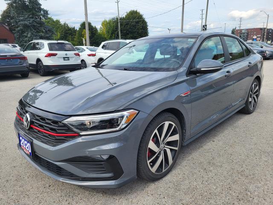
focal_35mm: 26
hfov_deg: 67.3
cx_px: 136
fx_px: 205
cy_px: 102
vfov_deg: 53.1
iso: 40
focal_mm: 5.4
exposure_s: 1/1538
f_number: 1.8
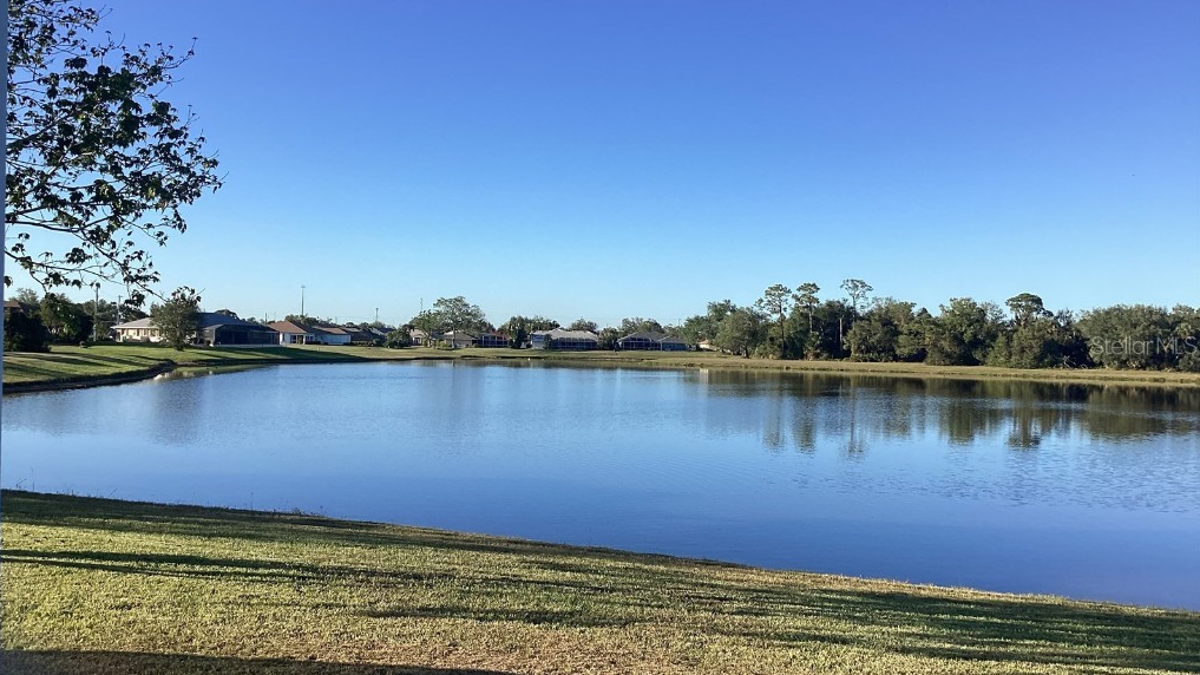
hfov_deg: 58.0
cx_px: 598
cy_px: 345
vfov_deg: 34.6
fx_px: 1082
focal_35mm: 34
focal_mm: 3.3
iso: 25
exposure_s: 1/1045
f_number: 2.4
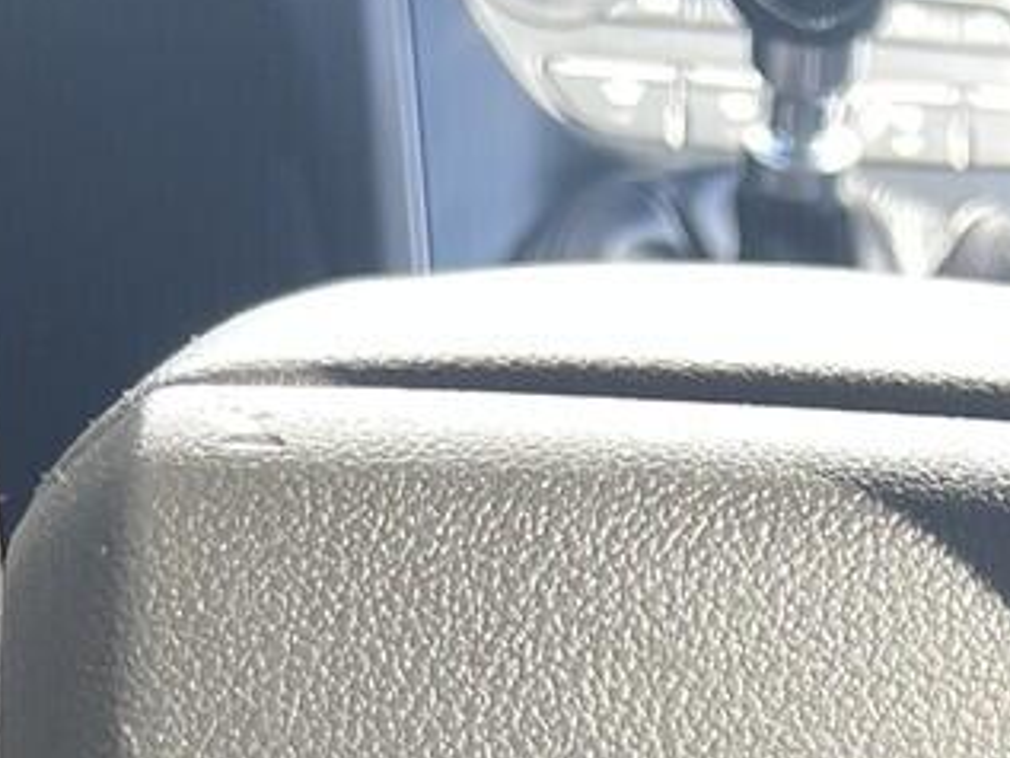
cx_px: 1096
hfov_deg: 16.2
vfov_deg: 11.0
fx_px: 3444
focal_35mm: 118
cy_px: 1698
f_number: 1.5
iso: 100
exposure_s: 1/121
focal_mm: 5.7
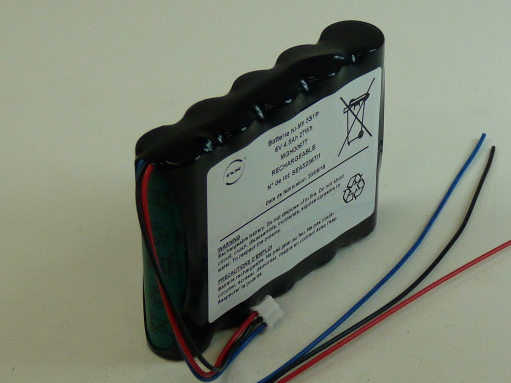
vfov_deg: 12.4
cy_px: 225
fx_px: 1756
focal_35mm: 119
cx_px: 306
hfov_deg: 16.5
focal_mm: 9.5
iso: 200
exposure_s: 1/125
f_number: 3.2
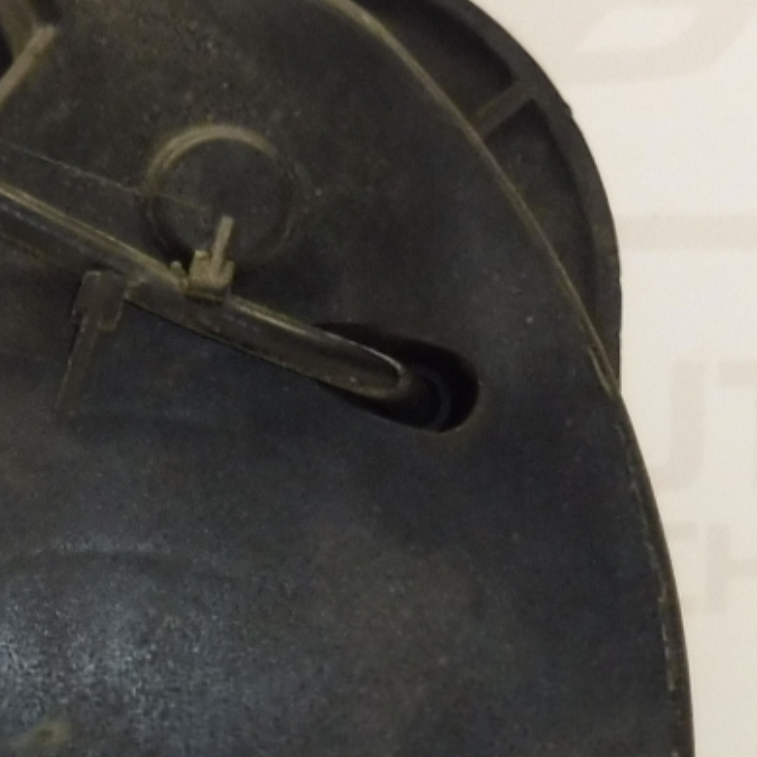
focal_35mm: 111
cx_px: -50
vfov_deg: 15.4
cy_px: 784
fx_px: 2746
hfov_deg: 15.3
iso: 200
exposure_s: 1/60
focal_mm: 4.3
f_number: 3.5
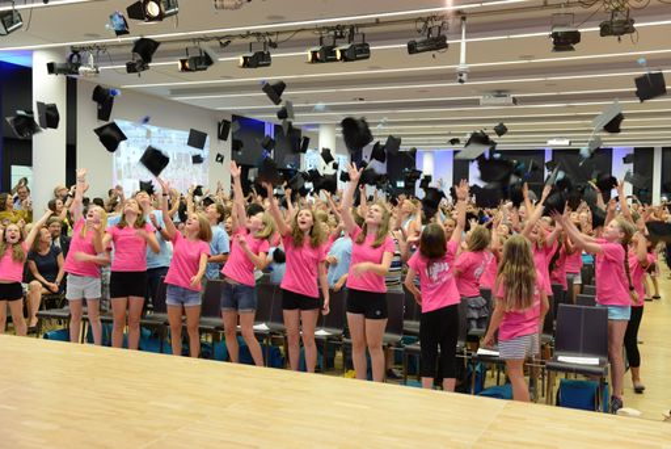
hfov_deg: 50.7
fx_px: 709
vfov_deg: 35.1
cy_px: 224
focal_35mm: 38
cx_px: 336
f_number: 5.6
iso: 1600
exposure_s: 1/60
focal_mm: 38
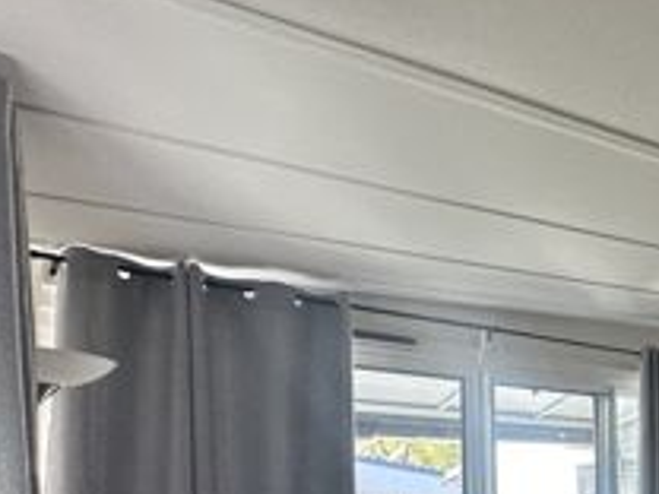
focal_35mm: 37
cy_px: 510
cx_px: 852
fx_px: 704
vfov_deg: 34.6
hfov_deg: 35.1
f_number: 2.2
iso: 125
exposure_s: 1/100
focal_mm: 2.22
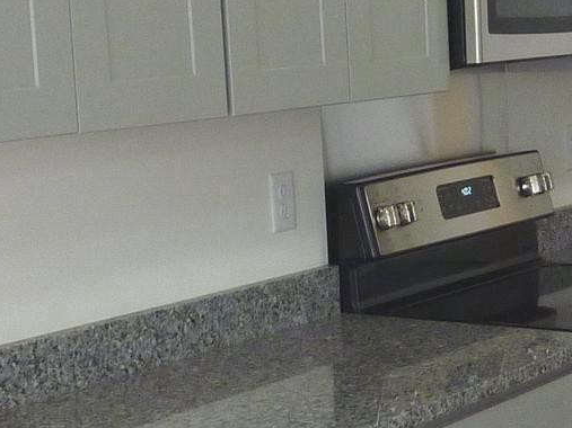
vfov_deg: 14.6
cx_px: 536
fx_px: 1669
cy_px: 249
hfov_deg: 19.0
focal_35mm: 101
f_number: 3.3
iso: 200
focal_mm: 4.1
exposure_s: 1/30
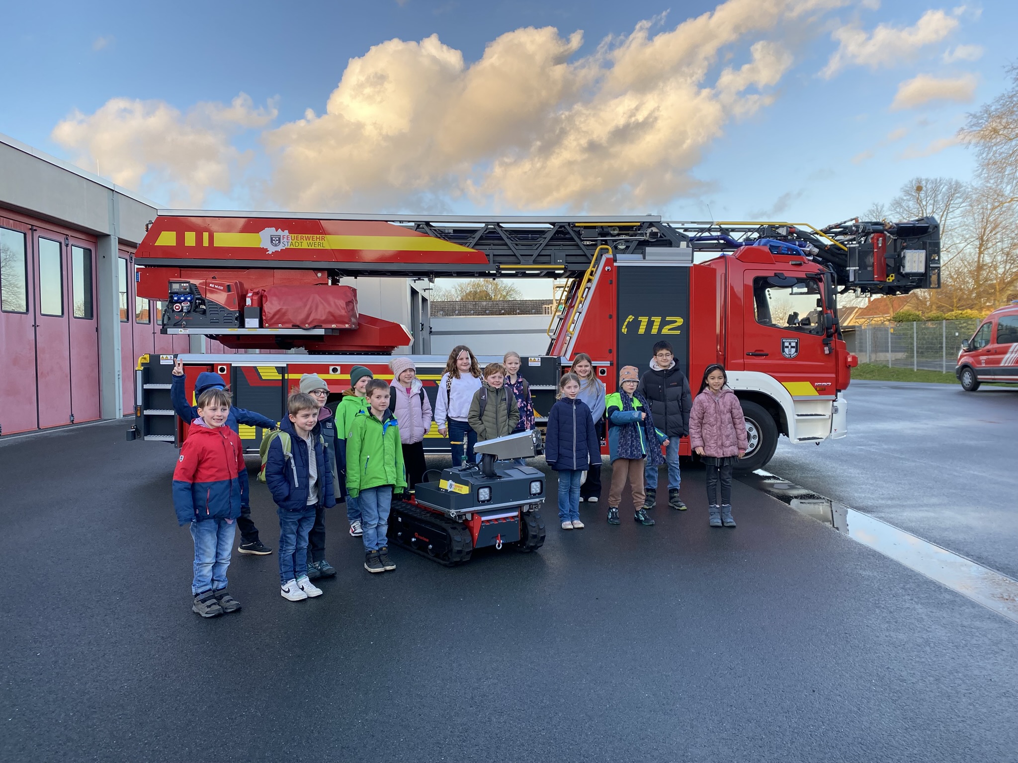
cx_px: 509
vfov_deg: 53.1
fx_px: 765
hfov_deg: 67.3
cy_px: 382
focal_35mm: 26
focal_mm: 4.25
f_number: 1.8
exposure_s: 1/205
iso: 32
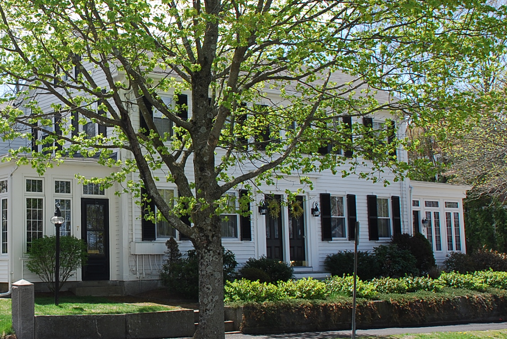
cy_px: 179
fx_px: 804
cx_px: 97
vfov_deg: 23.8
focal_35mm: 57
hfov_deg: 33.9
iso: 100
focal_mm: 22
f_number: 6.3
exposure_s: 1/160
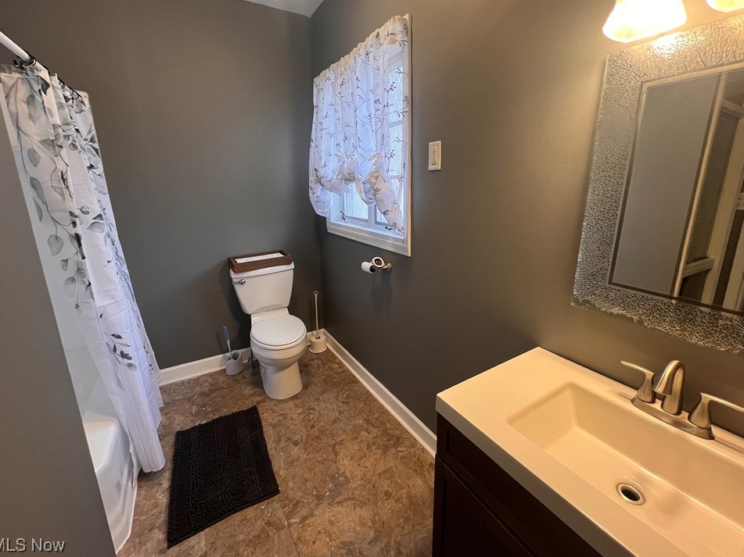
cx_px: 388
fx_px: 301
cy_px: 262
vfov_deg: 85.6
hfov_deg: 102.0
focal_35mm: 14
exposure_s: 1/120
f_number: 1.8
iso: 250
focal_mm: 1.57
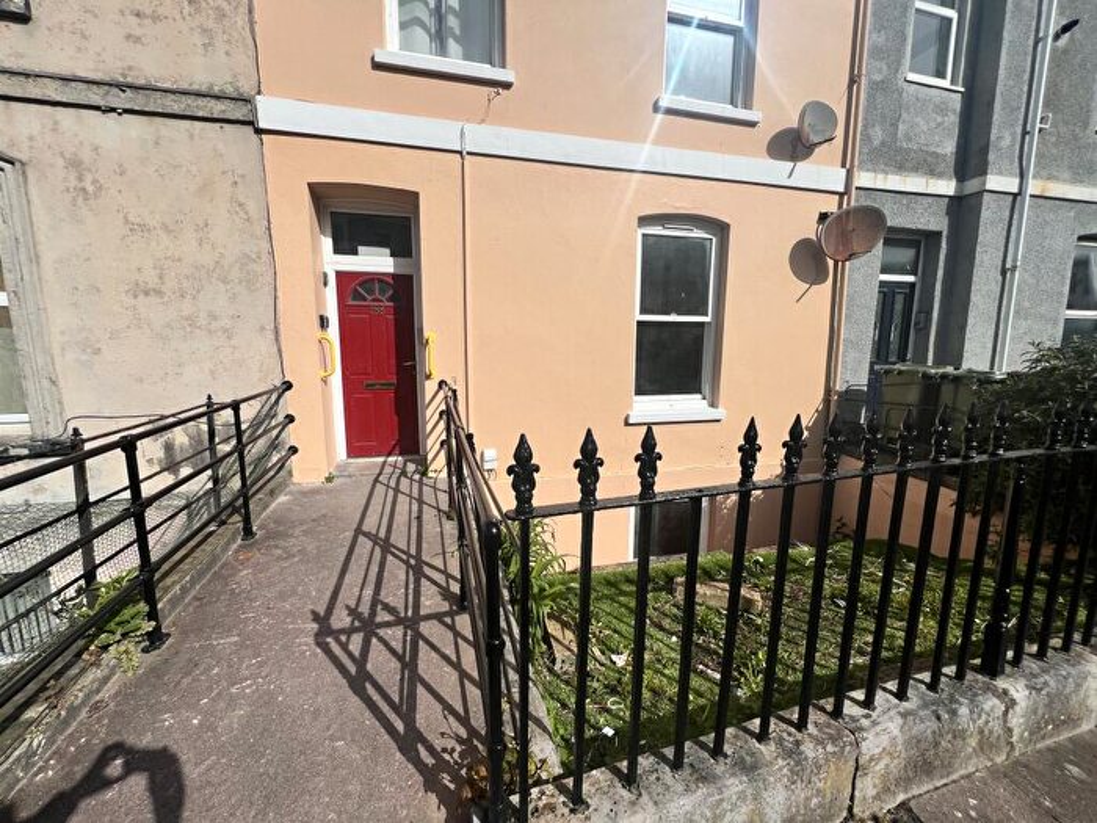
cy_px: 412
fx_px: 412
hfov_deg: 106.2
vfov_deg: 89.9
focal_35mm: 13
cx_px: 548
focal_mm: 1.57
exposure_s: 1/3534
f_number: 1.8
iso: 32
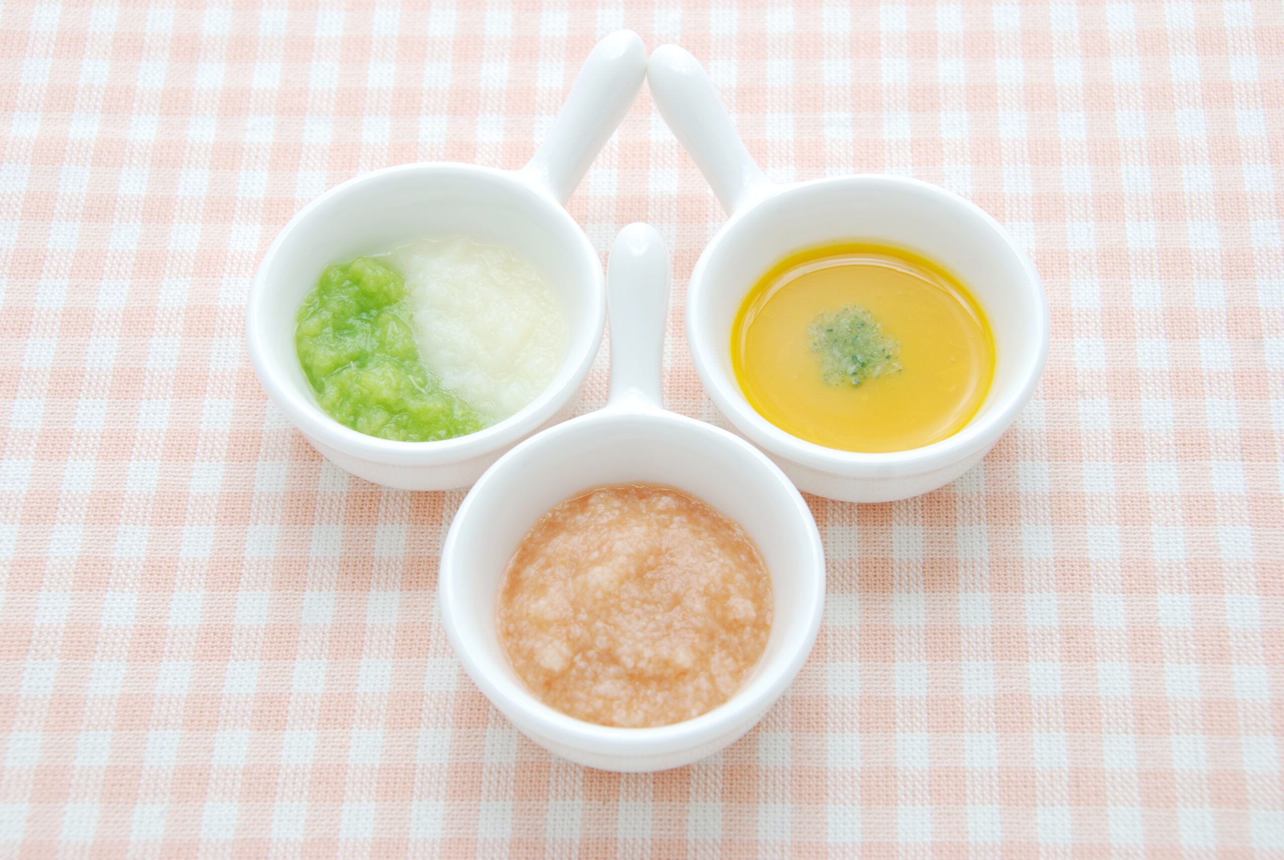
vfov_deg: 19.0
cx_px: 642
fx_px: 2571
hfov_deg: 28.0
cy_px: 430
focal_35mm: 72
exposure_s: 1/10
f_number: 8
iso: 100
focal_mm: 48
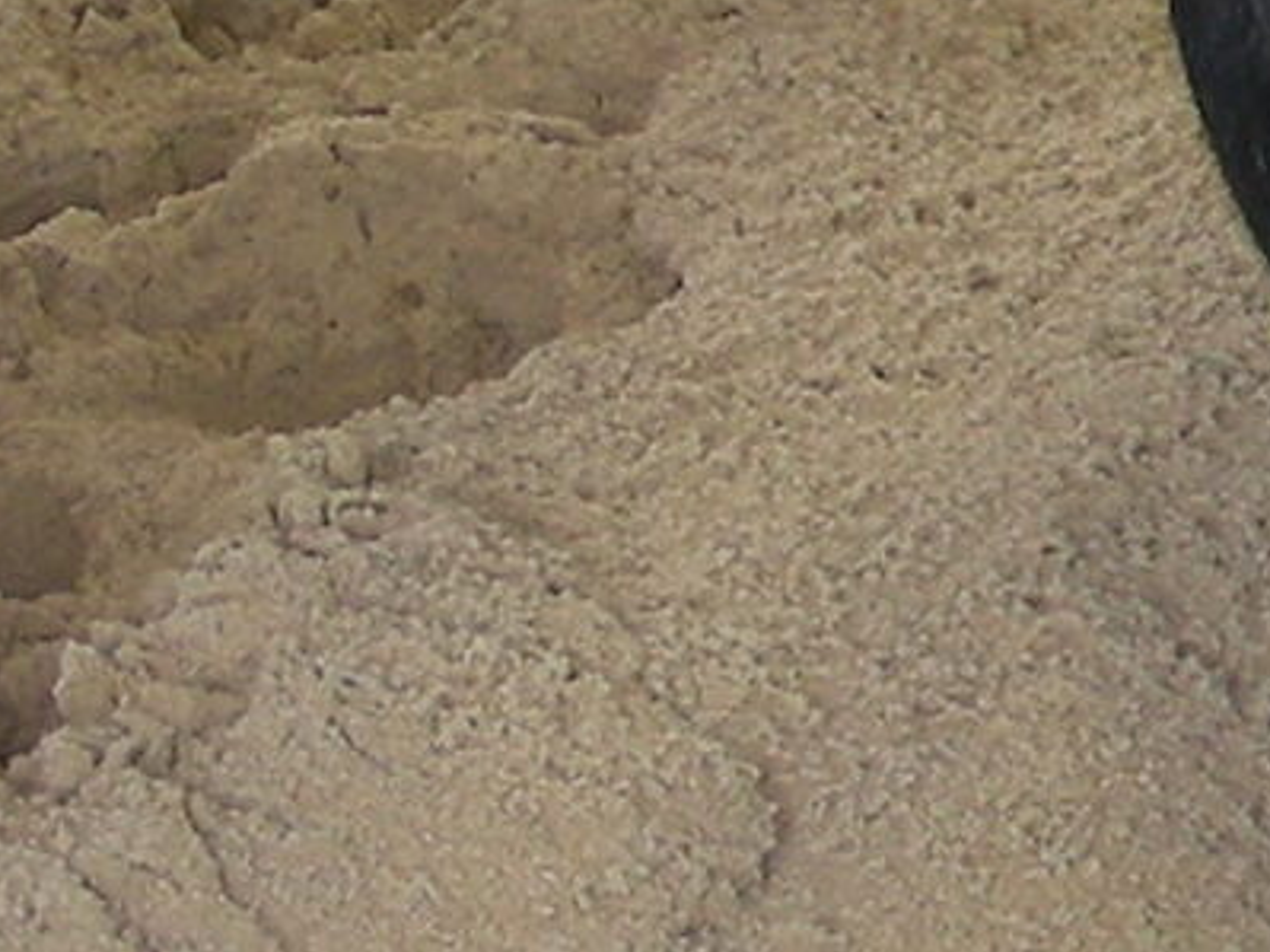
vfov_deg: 5.6
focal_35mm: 263
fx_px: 9646
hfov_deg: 7.0
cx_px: 3431
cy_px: -497
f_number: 3.5
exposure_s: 1/30
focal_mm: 6.8
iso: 82
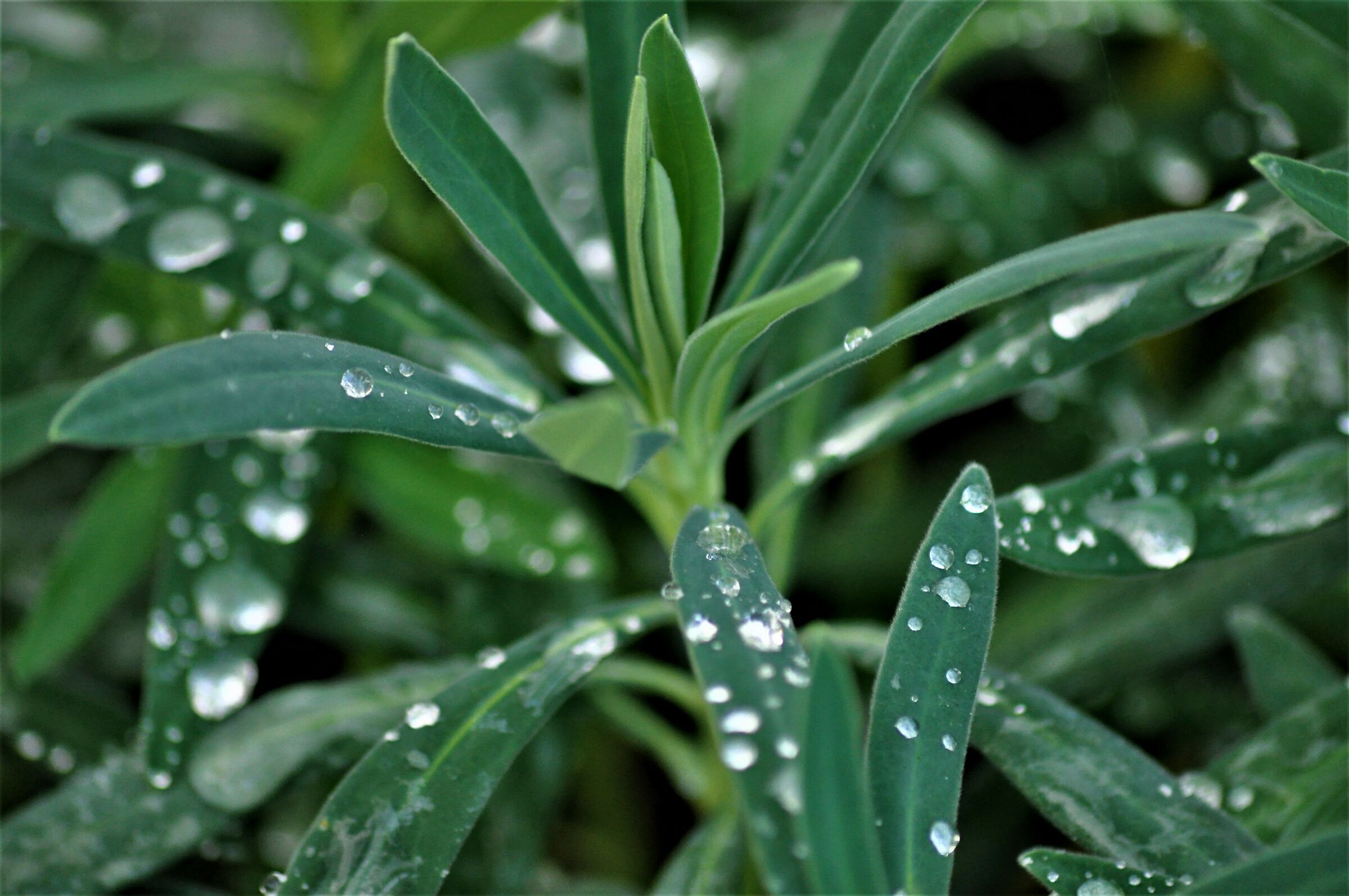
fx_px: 10947
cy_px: 448
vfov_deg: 4.7
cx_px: 674
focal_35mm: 292
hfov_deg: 7.1
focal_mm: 195
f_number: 4.8
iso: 1100
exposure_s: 1/500
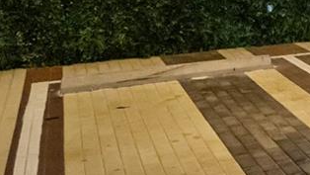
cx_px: 614
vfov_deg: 14.3
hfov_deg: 18.2
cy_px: -68
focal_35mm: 80
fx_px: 658
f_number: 4
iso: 4000
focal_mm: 10
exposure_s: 1/160
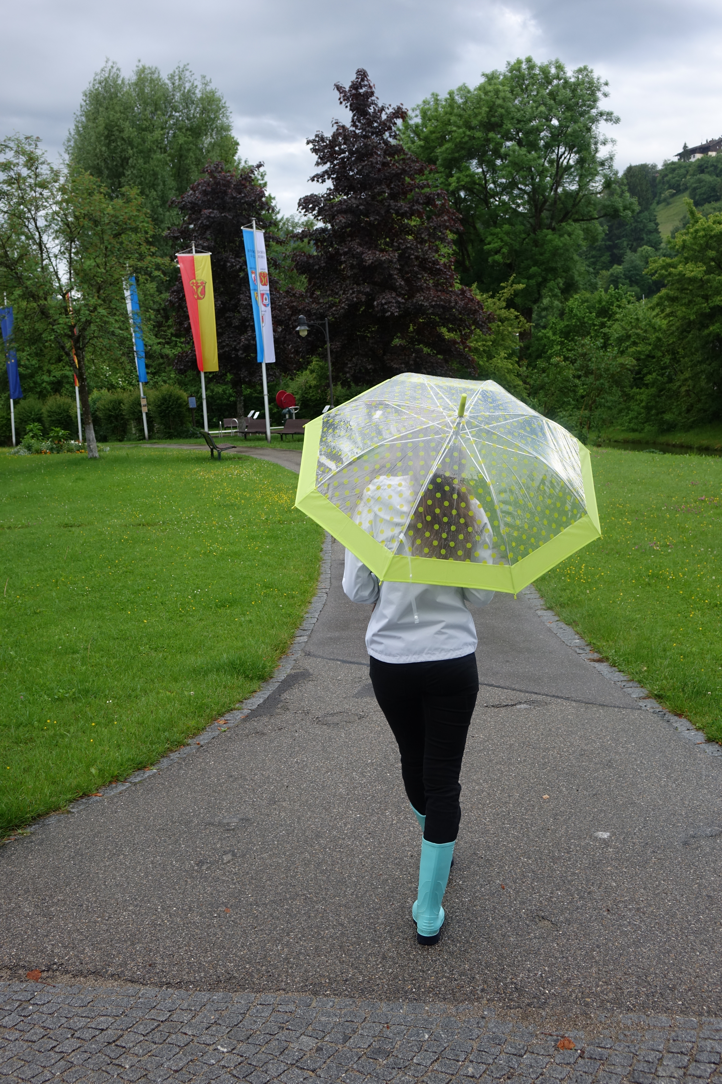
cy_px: 542
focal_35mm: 37
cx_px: 361
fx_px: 1113
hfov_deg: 35.9
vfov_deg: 51.9
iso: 125
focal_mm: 13.65
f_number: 4
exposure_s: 1/200
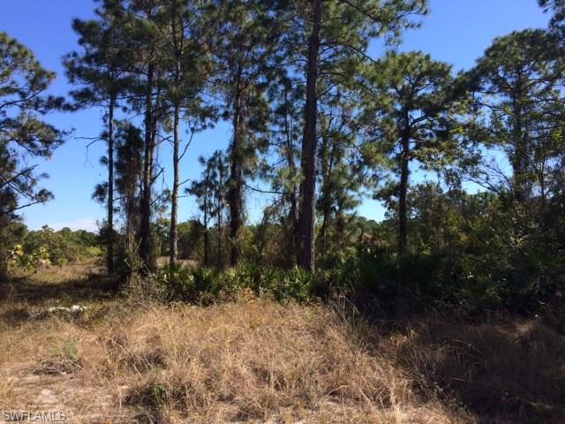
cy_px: 212
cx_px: 282
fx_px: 473
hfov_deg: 61.7
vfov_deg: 48.2
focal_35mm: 29
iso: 32
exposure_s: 1/1172
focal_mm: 4.15
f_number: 2.2
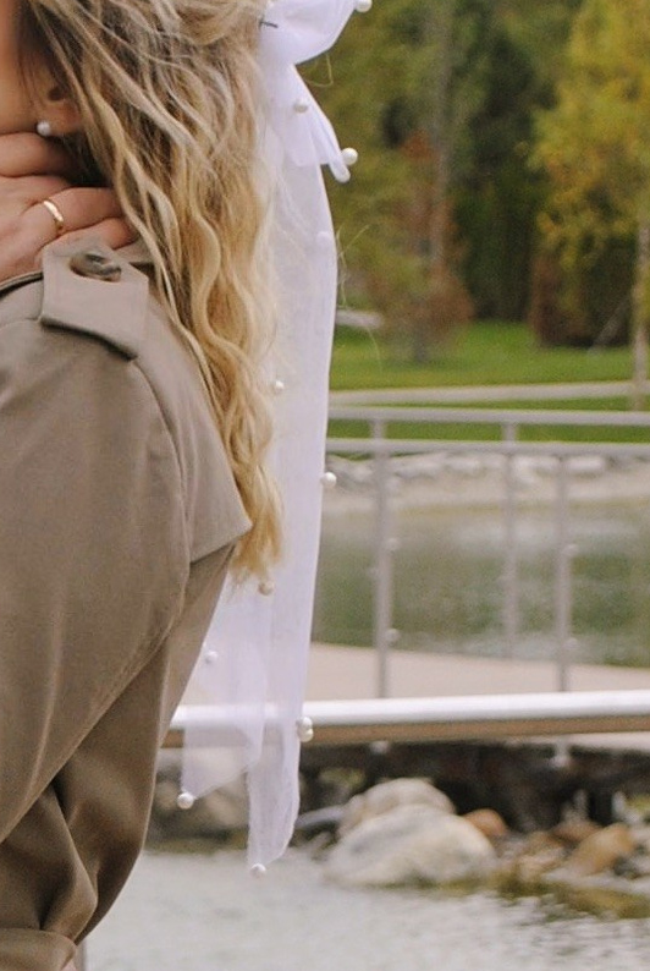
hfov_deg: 5.3
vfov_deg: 7.9
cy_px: 910
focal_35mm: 260
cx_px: -231
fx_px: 7017
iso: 250
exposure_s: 1/500
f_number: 5
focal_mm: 36
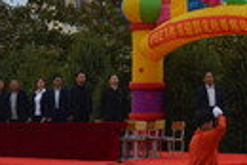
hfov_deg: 12.4
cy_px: 8
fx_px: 1106
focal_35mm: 161
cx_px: 298
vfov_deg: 8.5
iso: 200
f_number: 8
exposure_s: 1/250
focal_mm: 28
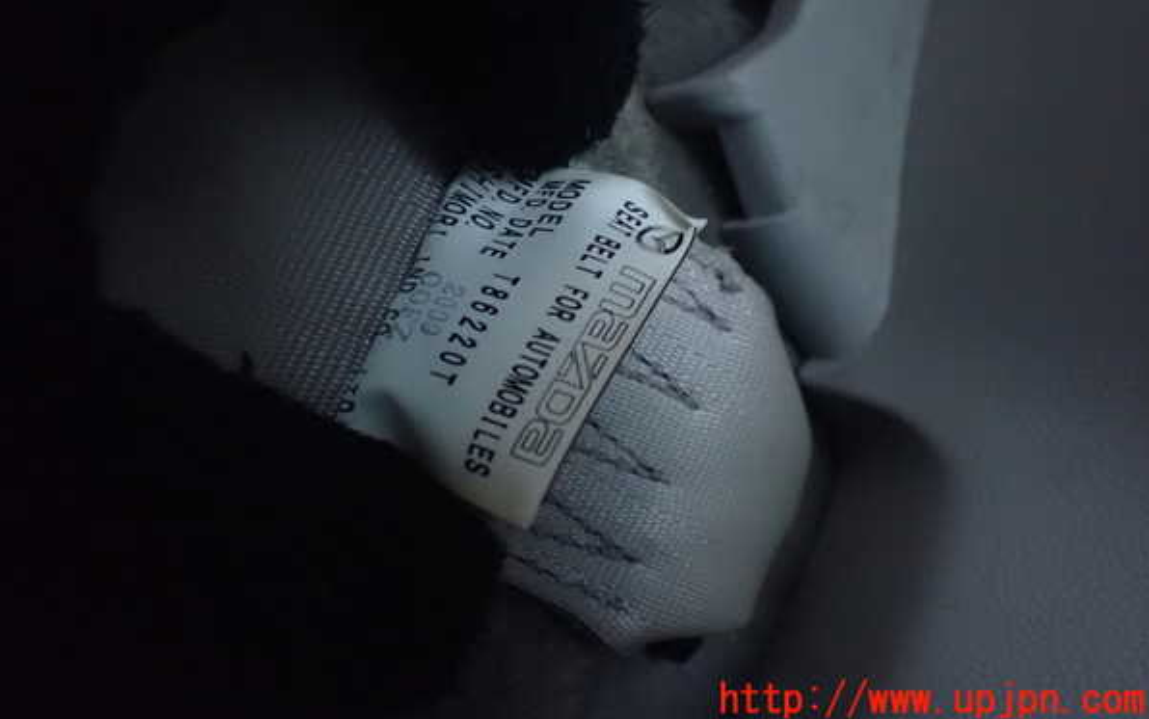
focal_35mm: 32
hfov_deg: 59.6
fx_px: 1002
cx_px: 576
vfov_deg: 39.3
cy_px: 291
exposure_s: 1/20
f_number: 2.3
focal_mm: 5.4
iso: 1600
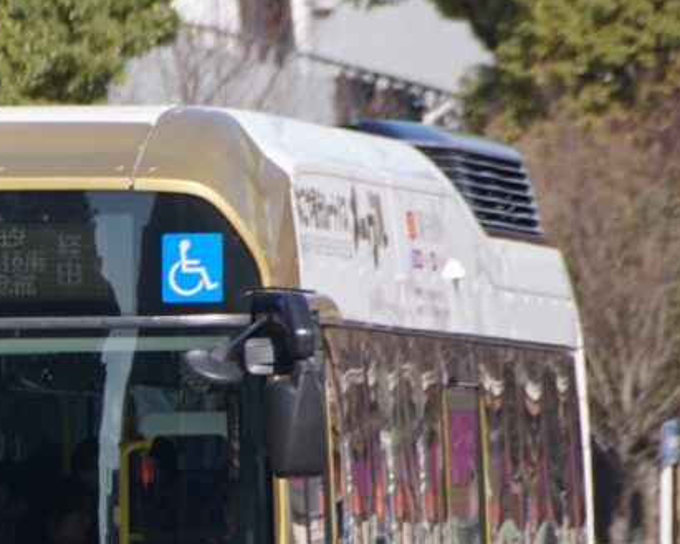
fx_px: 17654
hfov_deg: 2.2
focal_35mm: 877
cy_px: 532
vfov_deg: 1.8
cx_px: -78
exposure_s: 1/400
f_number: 6.3
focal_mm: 250
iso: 125
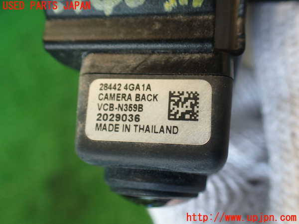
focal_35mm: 32
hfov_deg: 56.8
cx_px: 150
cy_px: 112
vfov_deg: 44.2
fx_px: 276
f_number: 2.4
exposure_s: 1/40
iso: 200
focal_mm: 5.79
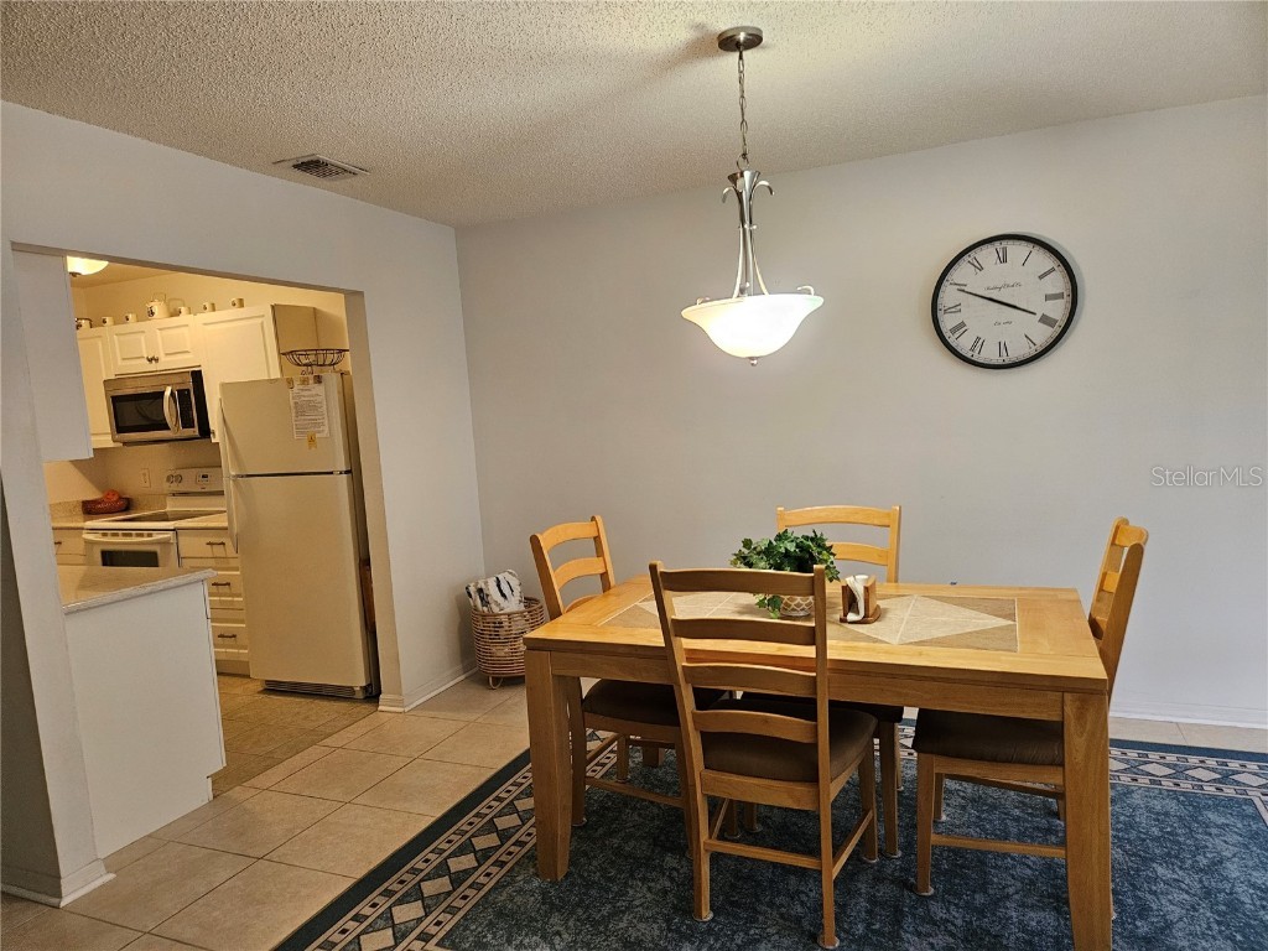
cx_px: 634
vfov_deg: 58.9
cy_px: 476
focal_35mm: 23
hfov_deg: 73.9
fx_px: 843
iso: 500
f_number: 1.8
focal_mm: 5.4
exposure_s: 1/120
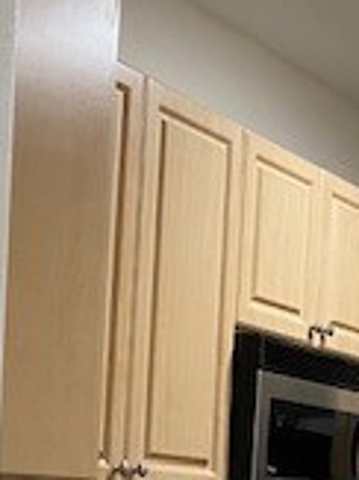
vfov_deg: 18.8
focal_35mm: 102
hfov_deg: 12.5
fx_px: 1412
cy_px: 462
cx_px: 753
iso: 250
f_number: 1.8
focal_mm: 4.25
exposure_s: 1/60
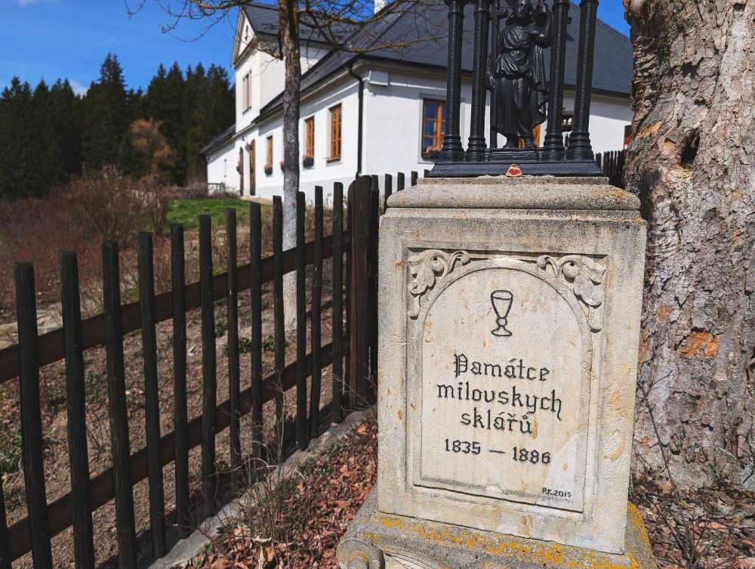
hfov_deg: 71.5
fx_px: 524
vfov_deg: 56.9
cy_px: 284
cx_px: 378
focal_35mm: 24
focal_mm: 6.9
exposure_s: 1/1745
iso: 18
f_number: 1.68
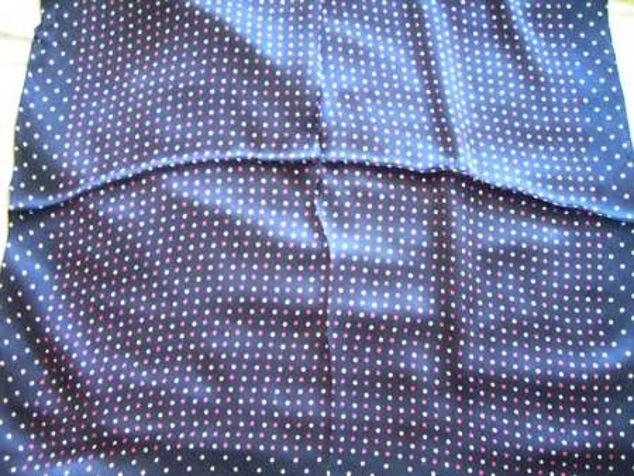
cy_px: 238
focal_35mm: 38
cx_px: 317
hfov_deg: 49.0
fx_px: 696
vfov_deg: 37.8
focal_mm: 6.2
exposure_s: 1/25
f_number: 2.7
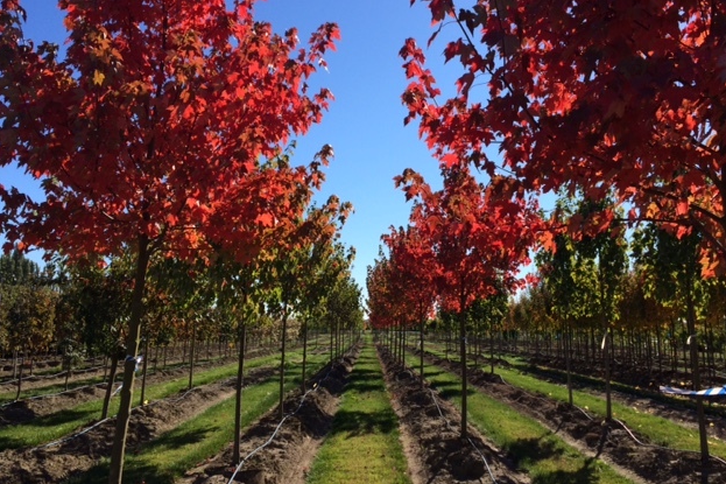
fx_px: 625
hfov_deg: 60.3
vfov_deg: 42.2
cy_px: 205
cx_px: 371
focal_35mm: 31
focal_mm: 4.15
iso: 32
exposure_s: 1/1866
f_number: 2.2
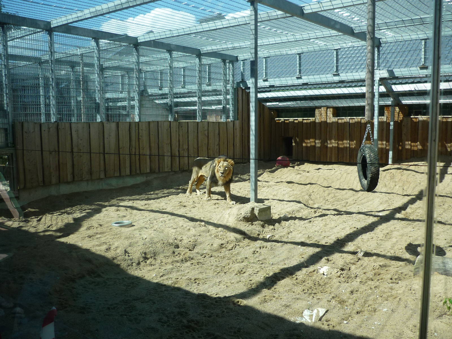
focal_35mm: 33
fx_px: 431
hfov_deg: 55.4
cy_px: 170
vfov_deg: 42.9
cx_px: 226
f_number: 2.8
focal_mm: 5.5
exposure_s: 1/640
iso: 100
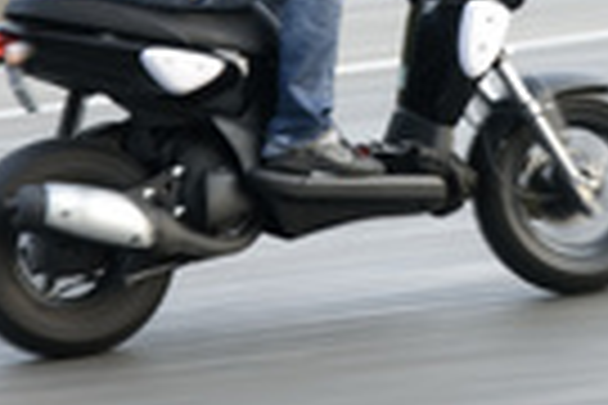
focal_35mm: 259
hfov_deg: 7.9
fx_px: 4367
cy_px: -79
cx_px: 565
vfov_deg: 5.3
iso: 100
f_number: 8
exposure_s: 1/20
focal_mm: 55
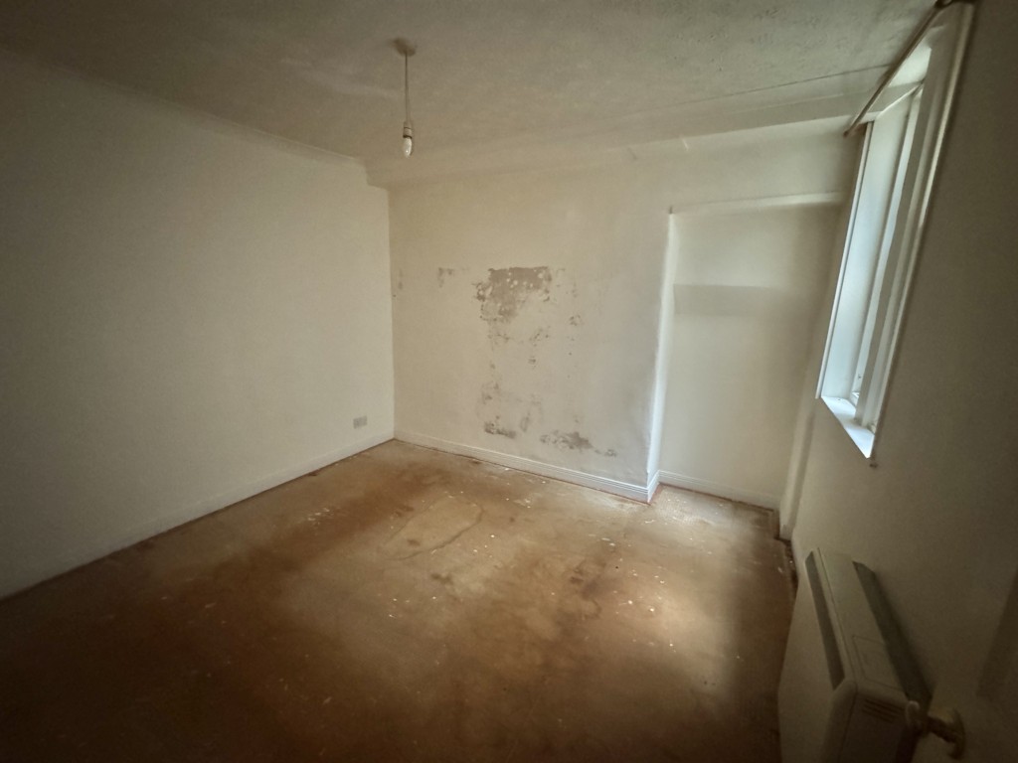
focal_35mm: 14
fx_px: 412
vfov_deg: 85.7
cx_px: 509
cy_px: 382
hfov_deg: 102.1
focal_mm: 2.22
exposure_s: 1/34
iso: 1600
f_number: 2.2
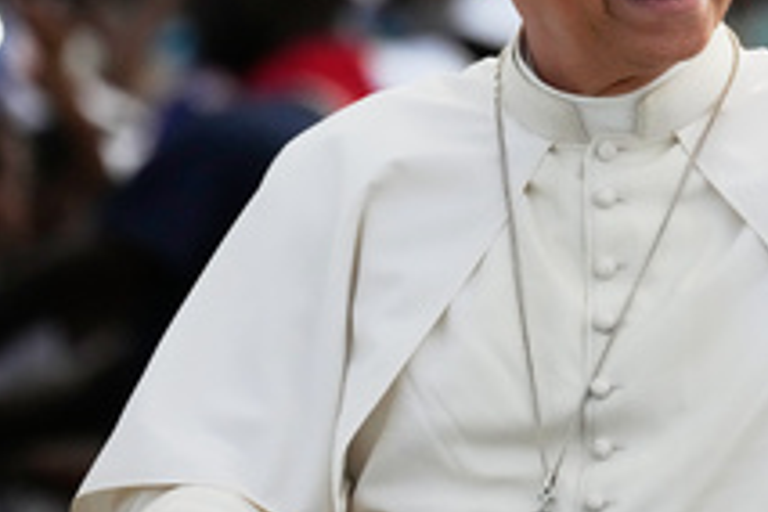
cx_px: 588
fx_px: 20542
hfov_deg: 2.1
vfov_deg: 1.4
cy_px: 16
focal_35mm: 963
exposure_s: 1/10000
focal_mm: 400
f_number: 5.6
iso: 4000
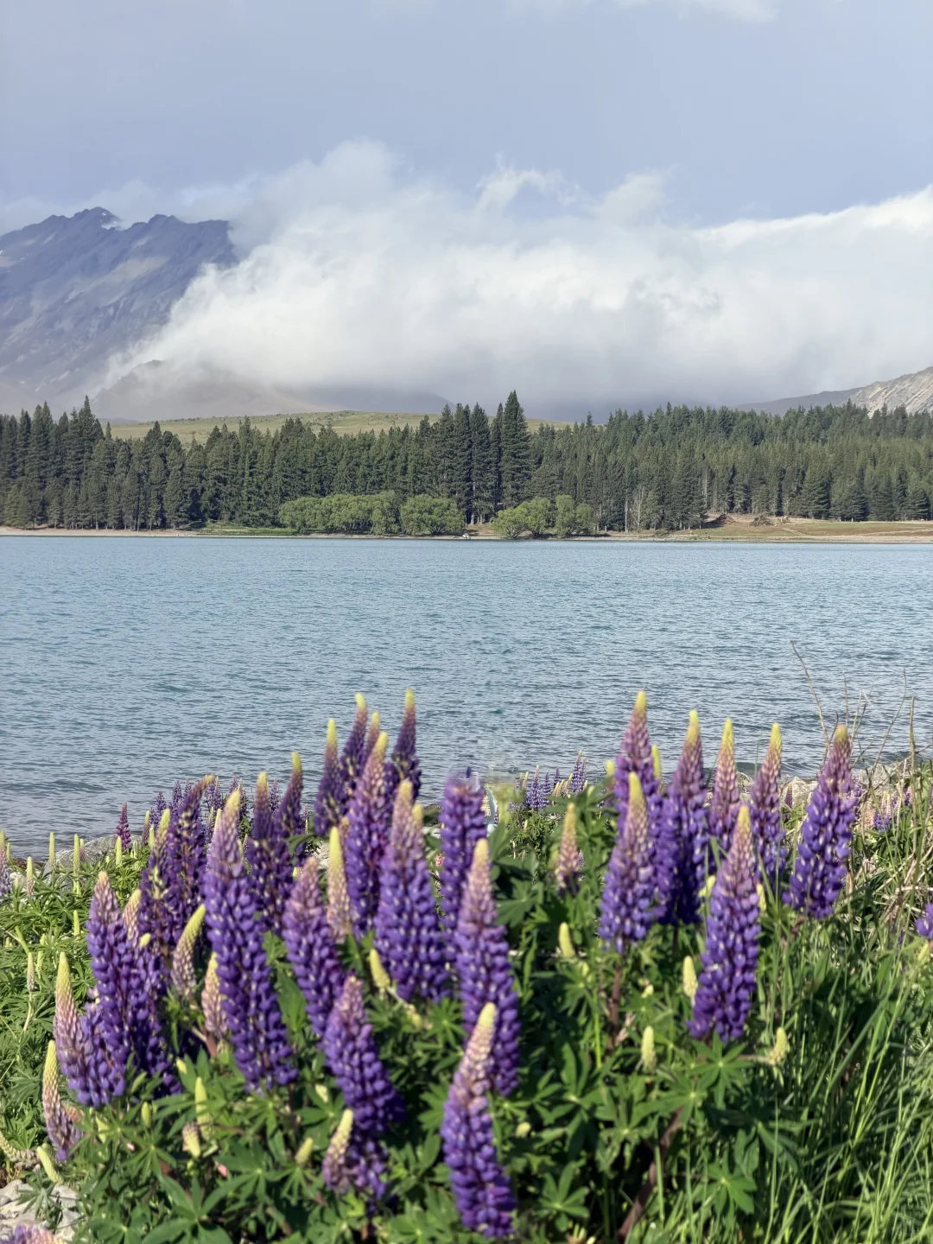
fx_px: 3594
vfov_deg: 19.6
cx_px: 466
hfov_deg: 14.8
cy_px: 622
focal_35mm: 100
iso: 20
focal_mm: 16.89
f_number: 2.8
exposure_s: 1/686
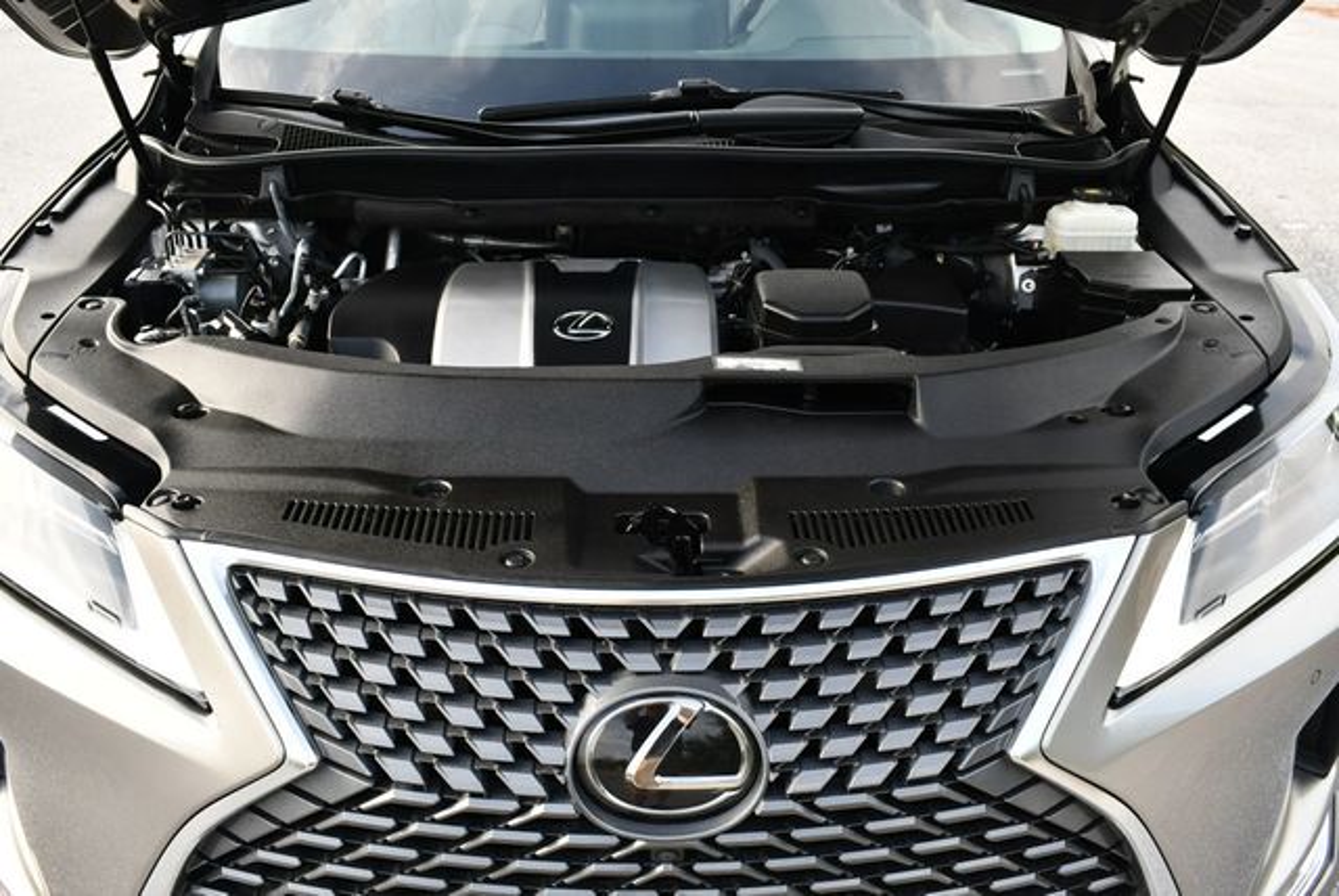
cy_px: 448
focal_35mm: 36
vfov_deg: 36.9
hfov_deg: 53.1
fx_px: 1340
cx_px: 670
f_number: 5.6
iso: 320
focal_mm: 18
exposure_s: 1/250
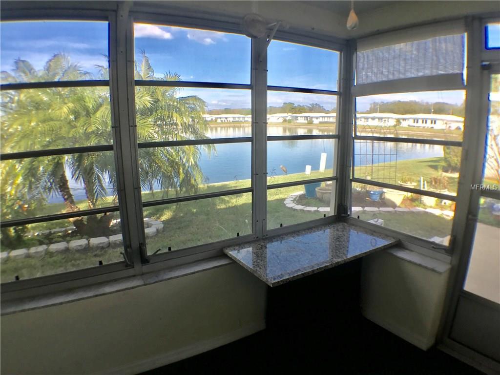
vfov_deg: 45.4
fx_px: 448
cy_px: 188
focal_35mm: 31
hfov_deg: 58.4
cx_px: 250
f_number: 2.4
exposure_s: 1/497
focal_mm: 3.3
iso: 25
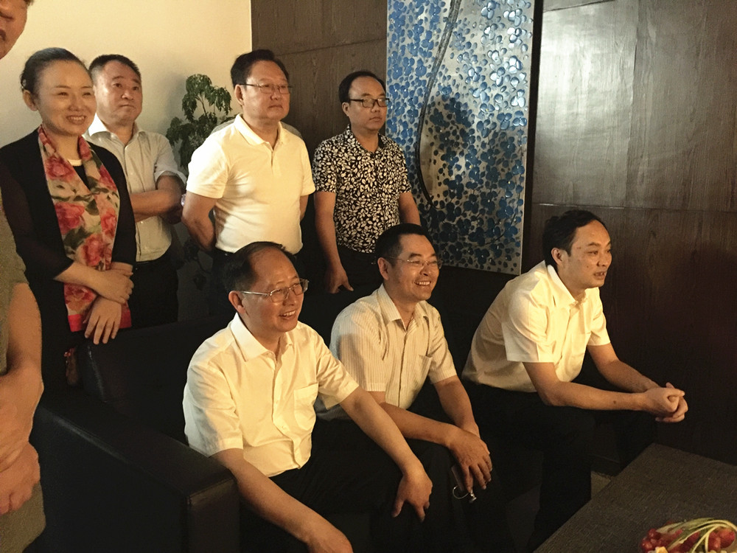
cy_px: 276
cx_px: 368
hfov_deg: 61.7
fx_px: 617
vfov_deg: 48.2
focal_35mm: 29
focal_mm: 4.15
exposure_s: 1/4
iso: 400
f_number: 2.2
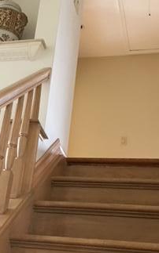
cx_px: 50
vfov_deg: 33.5
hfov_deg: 21.2
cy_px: 125
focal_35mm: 61
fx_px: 423
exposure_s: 1/4
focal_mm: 4.15
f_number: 2.2
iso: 50
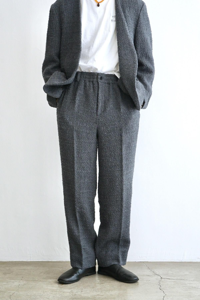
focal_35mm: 49
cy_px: 150
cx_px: 100
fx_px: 408
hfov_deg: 27.5
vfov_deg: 40.3
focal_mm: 49
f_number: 4.5
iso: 400
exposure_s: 1/160
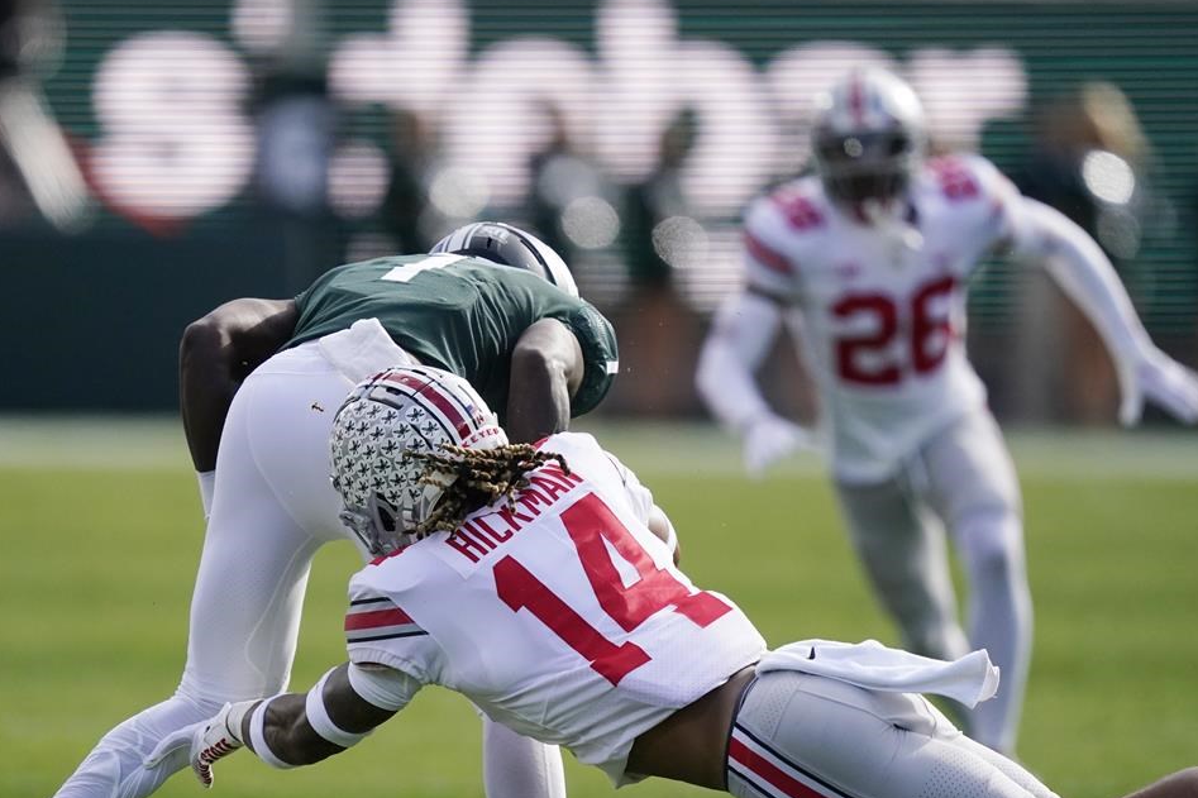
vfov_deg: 1.8
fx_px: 25185
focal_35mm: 757
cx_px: 517
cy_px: 533
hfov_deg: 2.7
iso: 2500
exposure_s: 1/10000
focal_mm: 560
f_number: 4
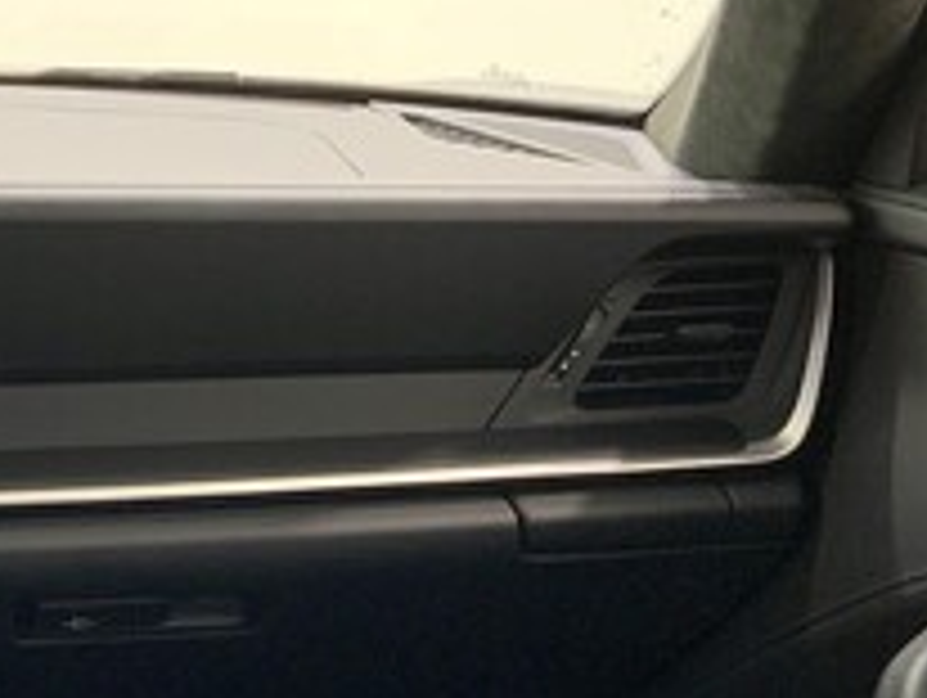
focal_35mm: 59
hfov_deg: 30.8
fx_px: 1582
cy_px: 592
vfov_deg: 24.3
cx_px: 54
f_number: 1.8
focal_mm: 3
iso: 64
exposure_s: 1/111
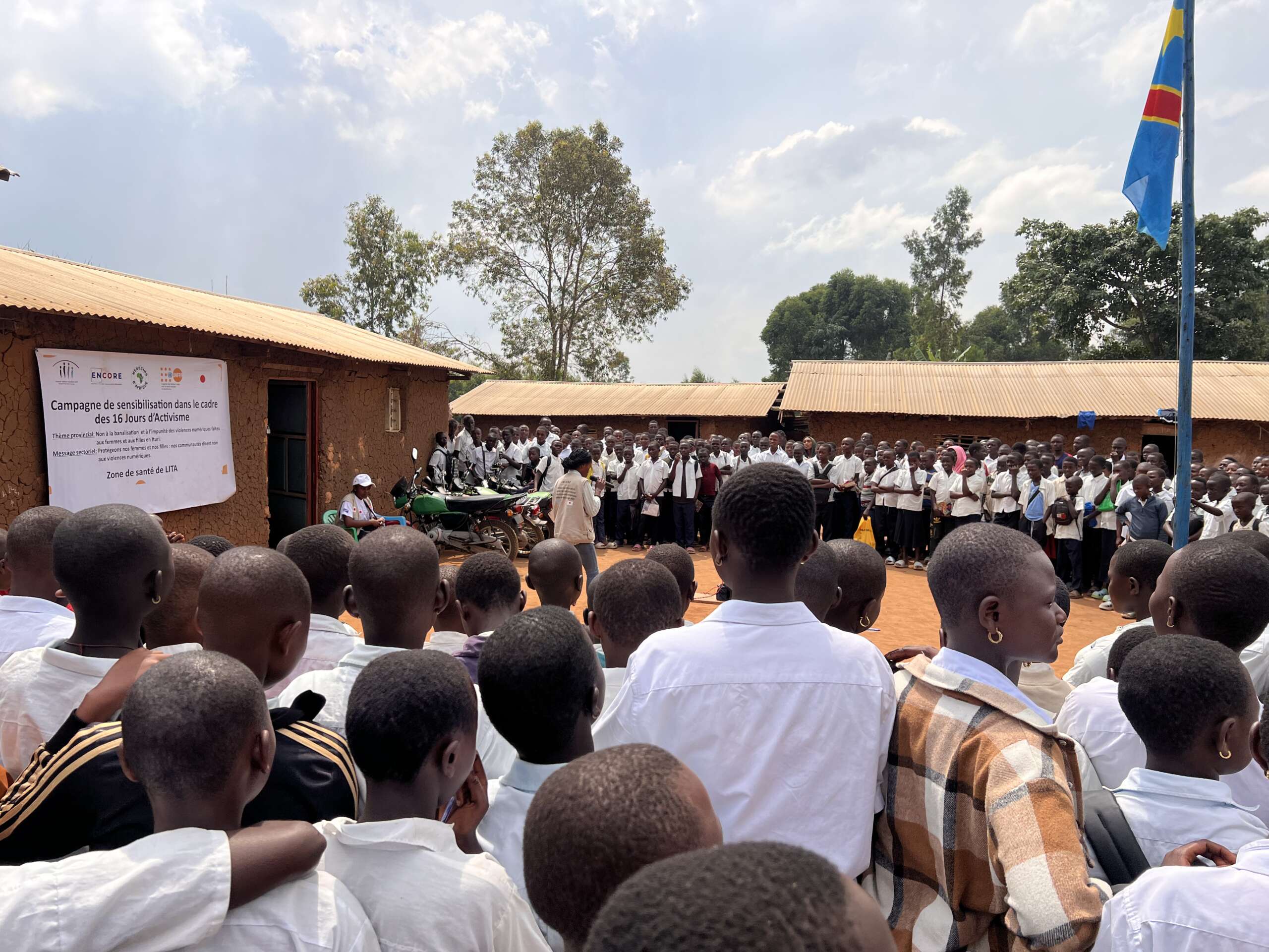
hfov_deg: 67.3
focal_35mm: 26
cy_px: 476
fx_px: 953
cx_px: 634
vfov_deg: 53.1
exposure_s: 1/4444
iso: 50
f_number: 1.5
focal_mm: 5.7
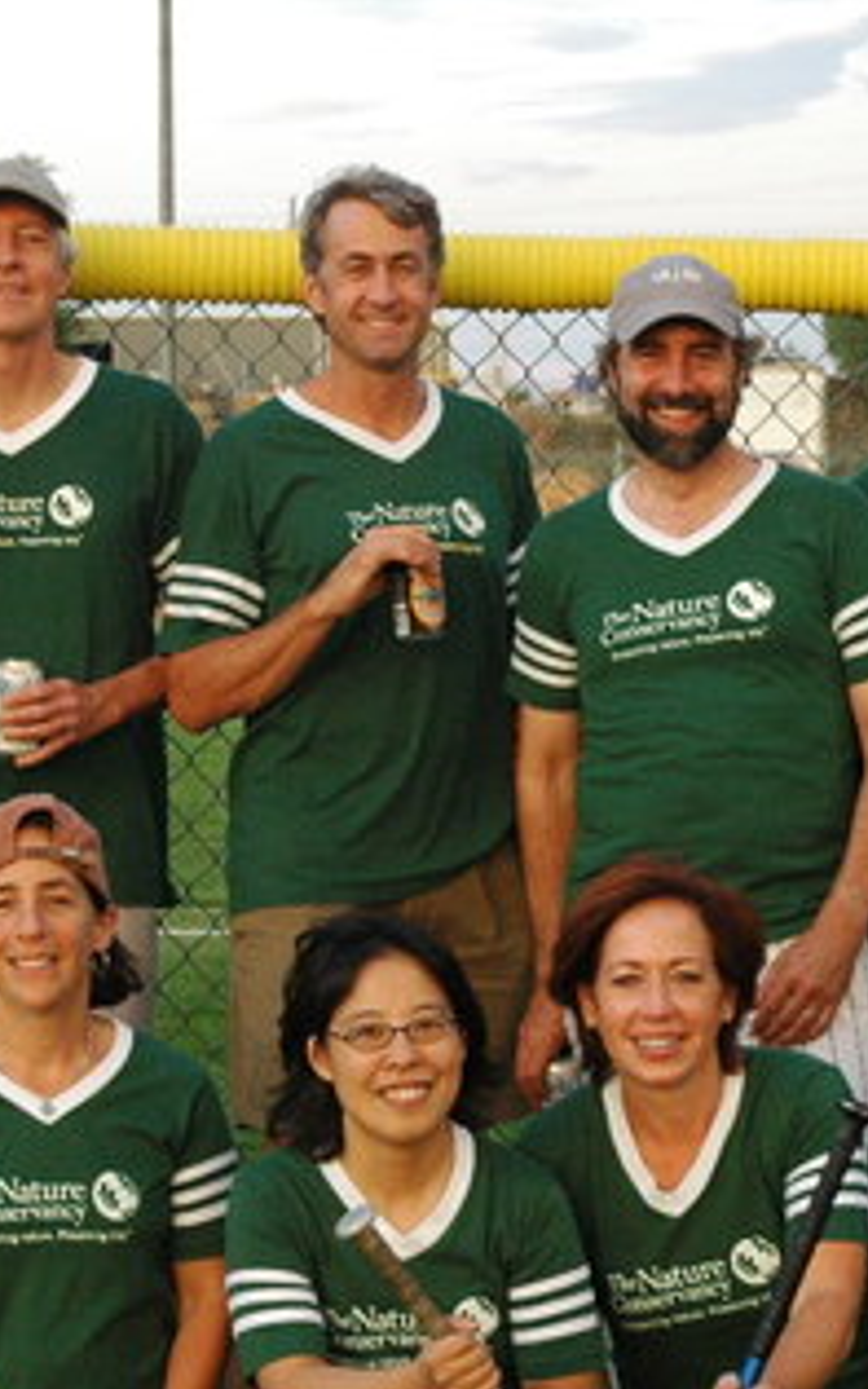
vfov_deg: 17.1
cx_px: 436
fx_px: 4622
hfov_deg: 10.7
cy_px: 862
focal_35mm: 122
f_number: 5
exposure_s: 1/125
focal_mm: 35
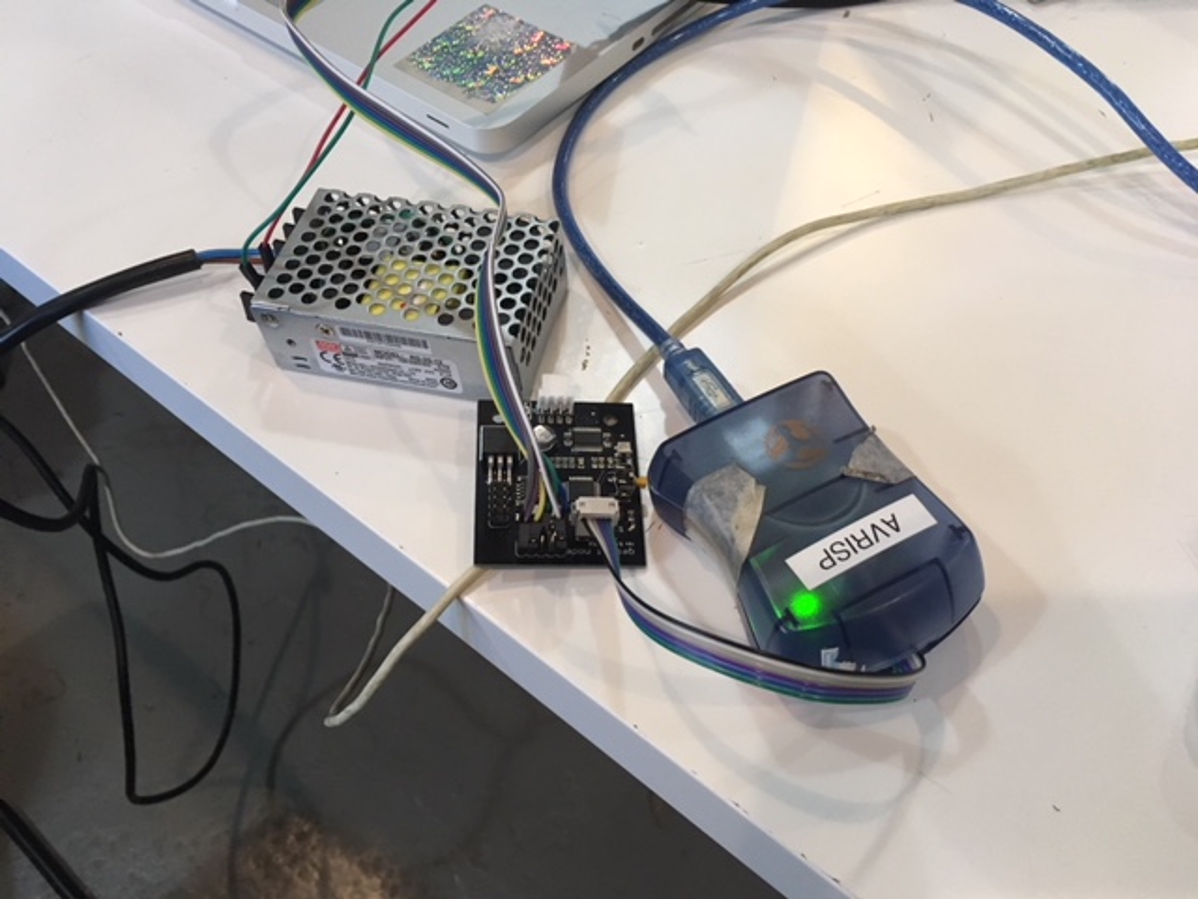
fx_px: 1004
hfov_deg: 61.7
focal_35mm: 29
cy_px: 450
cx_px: 599
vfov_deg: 48.2
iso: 200
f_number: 2.2
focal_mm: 4.15
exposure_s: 1/33
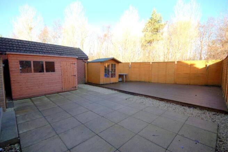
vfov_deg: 71.9
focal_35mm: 16
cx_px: 114
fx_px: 104
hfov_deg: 95.0
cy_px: 76
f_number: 7.1
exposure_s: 1/200
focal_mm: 11
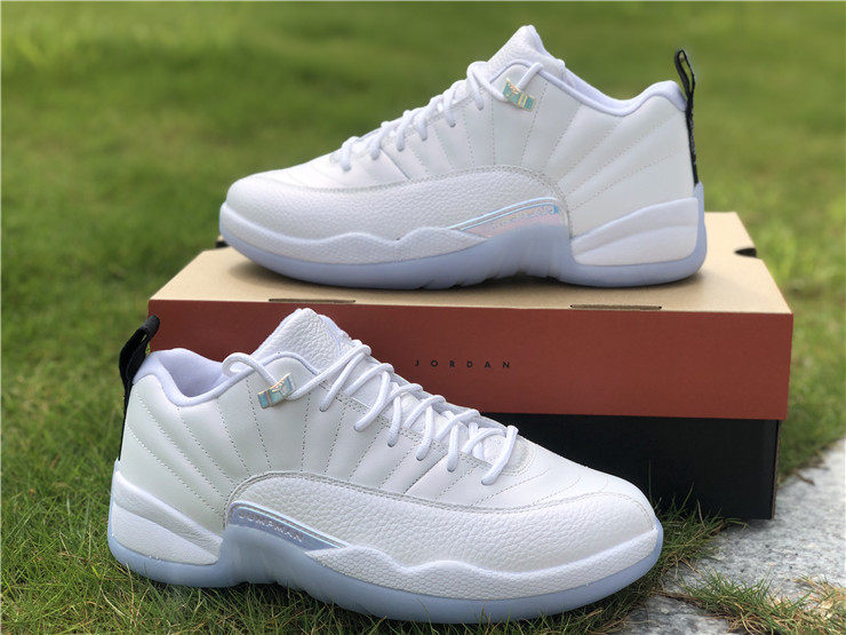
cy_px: 318
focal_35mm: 52
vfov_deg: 28.0
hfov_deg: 36.8
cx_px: 423
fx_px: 1271
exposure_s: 1/1091
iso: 16
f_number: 2.4
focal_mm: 6
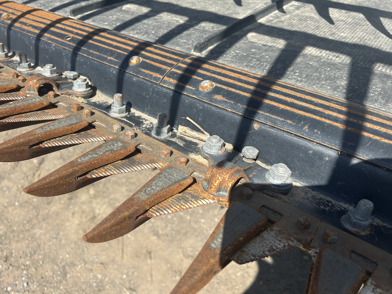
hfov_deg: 67.3
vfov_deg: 53.1
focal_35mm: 26
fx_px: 294
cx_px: 196
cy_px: 147
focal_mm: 5.7
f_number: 1.5
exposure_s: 1/2252
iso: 50
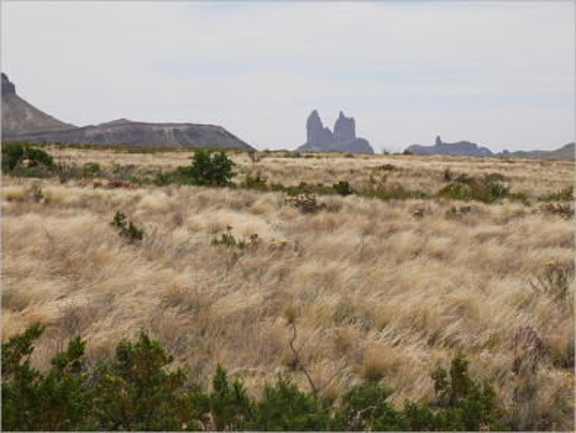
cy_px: 216
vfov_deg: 13.0
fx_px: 1898
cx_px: 288
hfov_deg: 17.3
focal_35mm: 114
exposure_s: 1/640
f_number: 9
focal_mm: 57
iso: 200
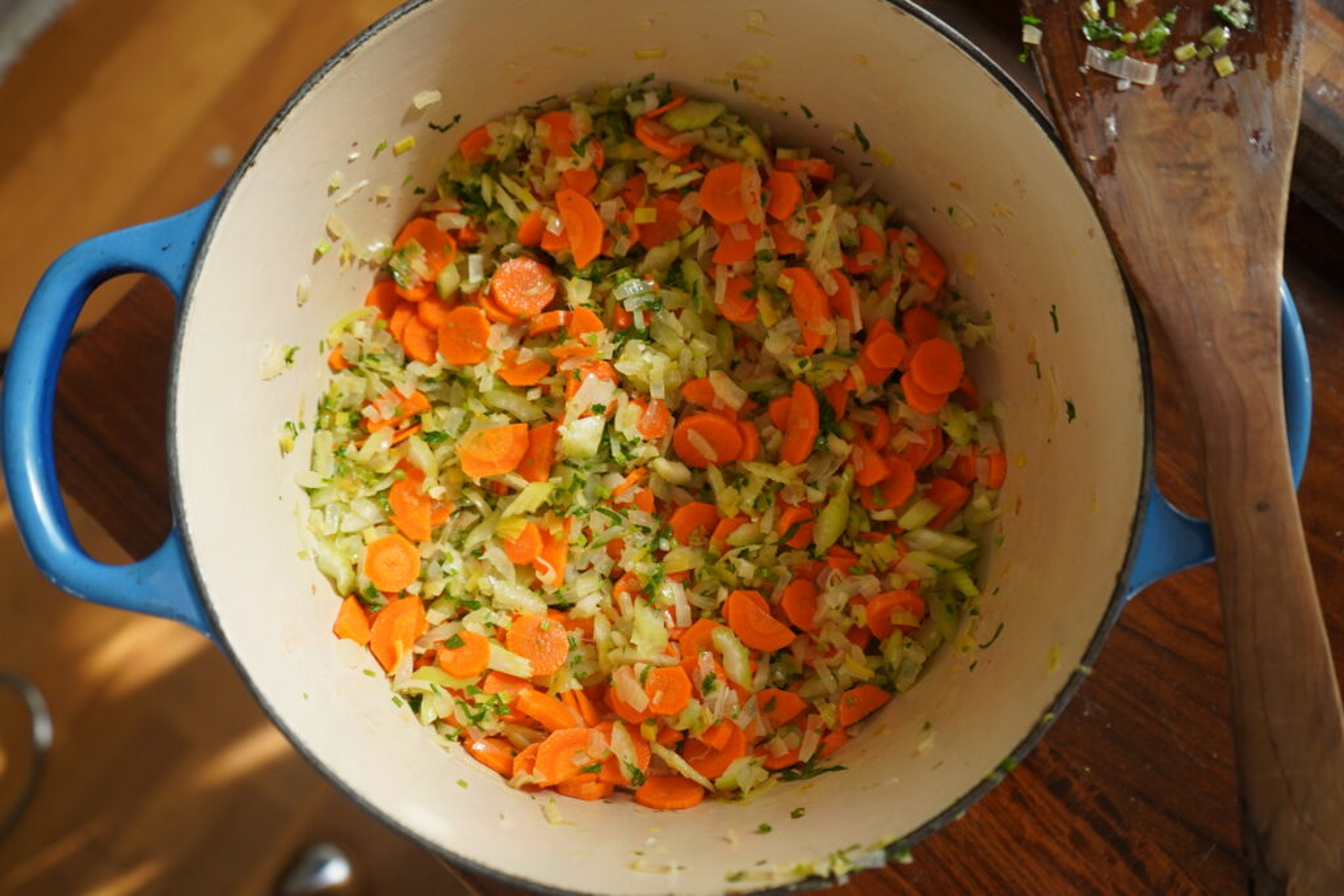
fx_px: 1045
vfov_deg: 46.4
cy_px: 448
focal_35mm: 28
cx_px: 672
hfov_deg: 65.5
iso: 640
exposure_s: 1/60
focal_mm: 28
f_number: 4
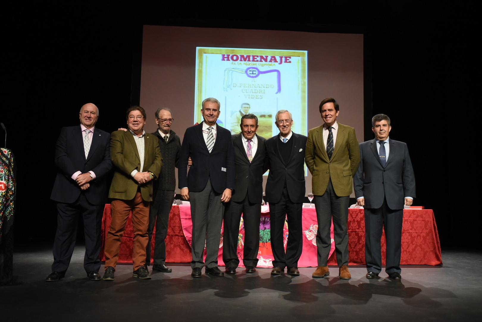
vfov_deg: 37.9
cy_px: 161
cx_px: 241
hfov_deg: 54.4
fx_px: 469
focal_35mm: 35
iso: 2500
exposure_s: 1/250
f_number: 3.2
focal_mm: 35
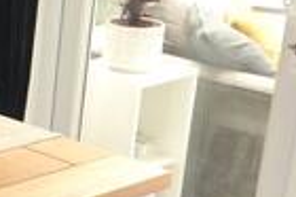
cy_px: 103
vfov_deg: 12.4
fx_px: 903
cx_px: -175
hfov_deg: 16.6
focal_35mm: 110
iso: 400
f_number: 4
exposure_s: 1/100
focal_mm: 10
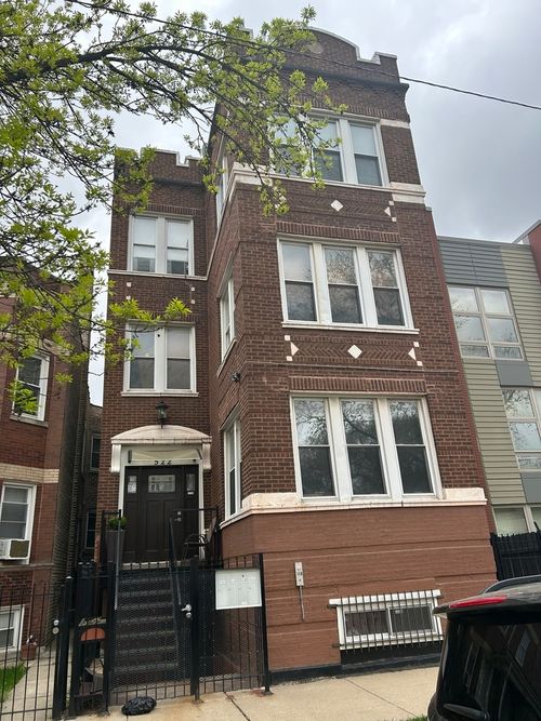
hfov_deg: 53.0
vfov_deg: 67.3
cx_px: 270
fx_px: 542
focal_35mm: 26
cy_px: 360
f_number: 1.5
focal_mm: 5.7
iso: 50
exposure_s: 1/484
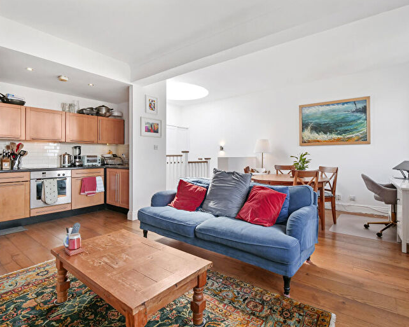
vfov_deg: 76.9
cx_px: 214
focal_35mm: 17
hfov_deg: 89.6
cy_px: 163
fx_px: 206
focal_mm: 8
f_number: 7.1
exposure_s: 1/20
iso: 200
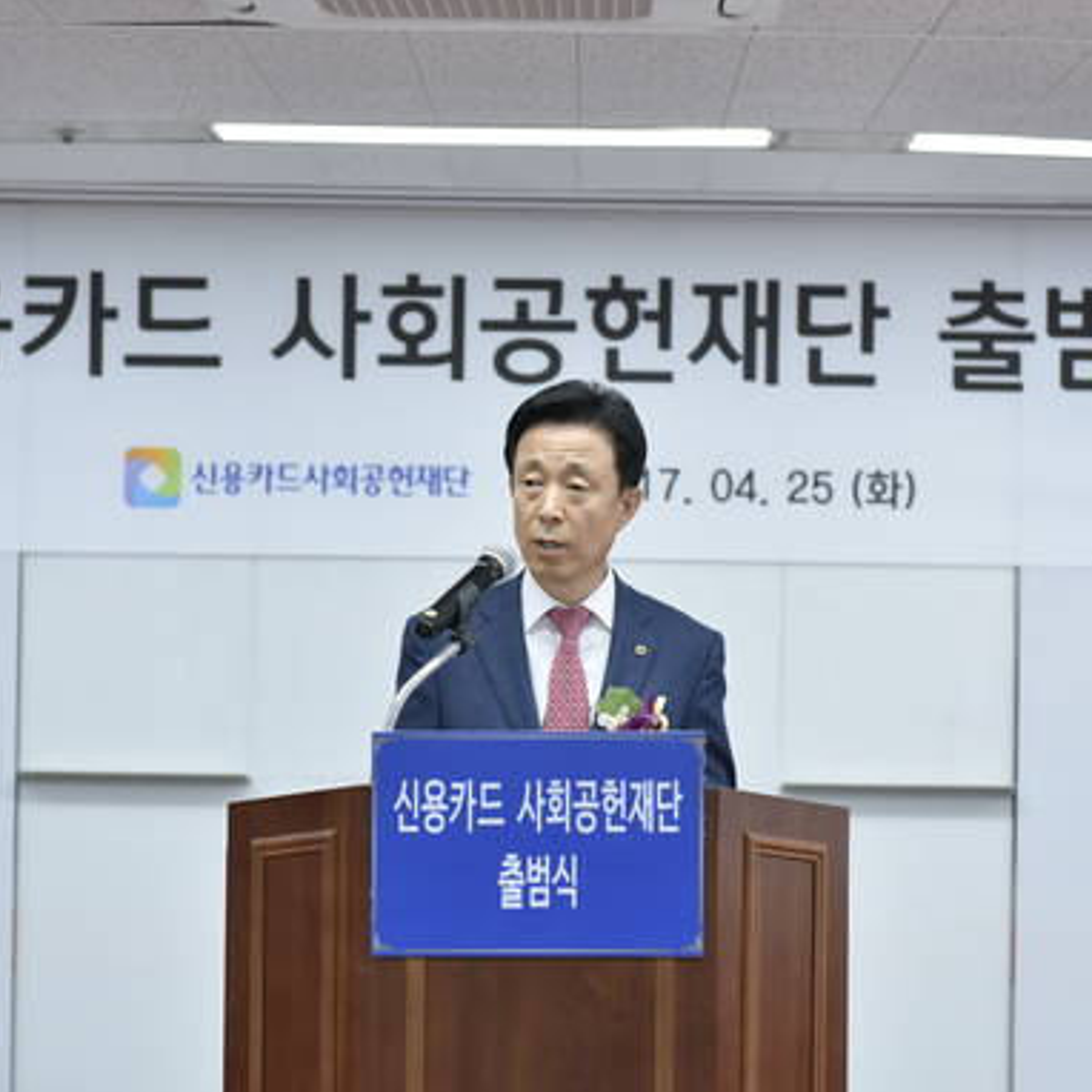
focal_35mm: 80
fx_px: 2855
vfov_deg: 21.7
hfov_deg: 21.7
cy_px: 547
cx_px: 549
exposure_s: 1/200
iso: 2000
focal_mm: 62
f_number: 4
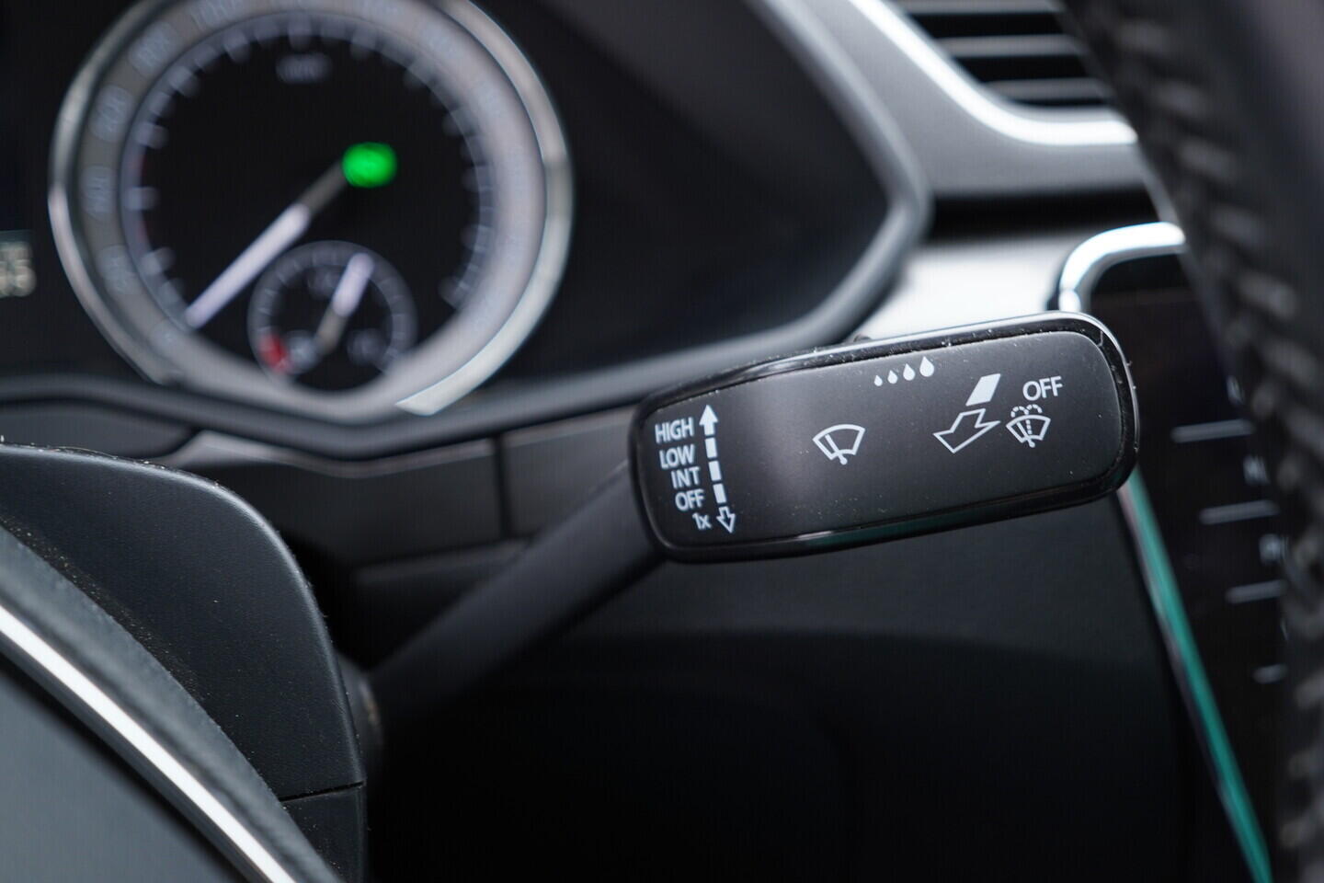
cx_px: 662
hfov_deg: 53.1
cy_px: 442
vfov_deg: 36.9
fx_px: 1324
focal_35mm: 36
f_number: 2.8
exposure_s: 1/40
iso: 320
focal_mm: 24
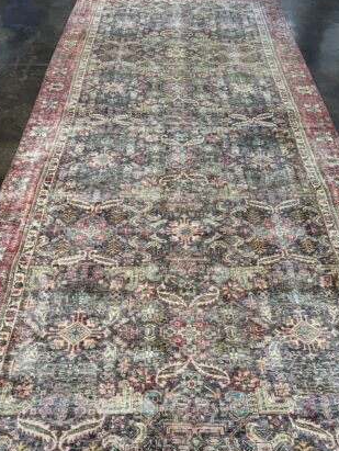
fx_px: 456
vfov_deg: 51.1
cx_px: 178
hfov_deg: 40.7
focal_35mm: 35
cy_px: 318
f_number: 1.78
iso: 125
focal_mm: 6.76
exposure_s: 1/120
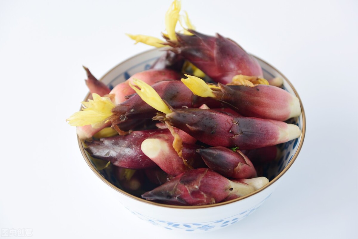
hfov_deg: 28.8
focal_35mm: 70
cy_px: 120
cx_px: 179
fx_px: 696
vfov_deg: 19.5
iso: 64
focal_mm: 70
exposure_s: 1/100
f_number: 4
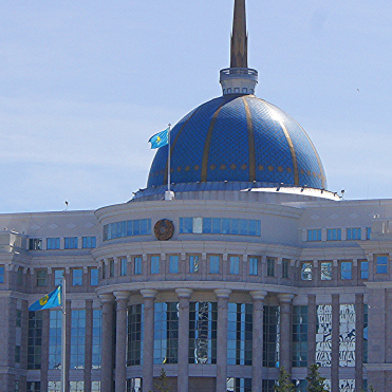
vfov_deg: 10.6
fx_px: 2114
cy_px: 202
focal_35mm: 165
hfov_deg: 10.6
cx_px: 208
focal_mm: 40
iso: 200
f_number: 13
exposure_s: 1/250
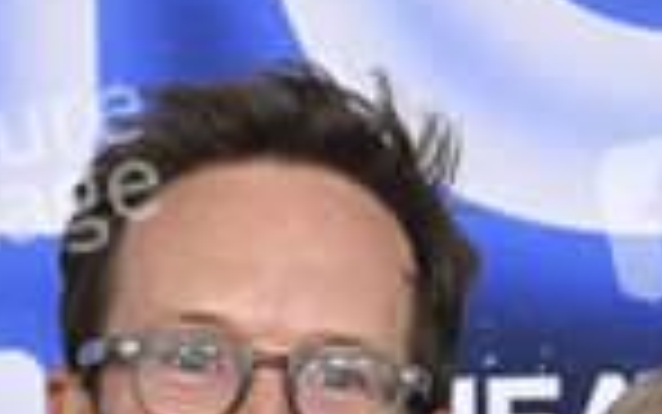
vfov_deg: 4.8
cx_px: 419
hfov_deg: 7.9
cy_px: 868
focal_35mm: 266
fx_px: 4801
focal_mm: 96
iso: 1600
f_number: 5.6
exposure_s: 1/320
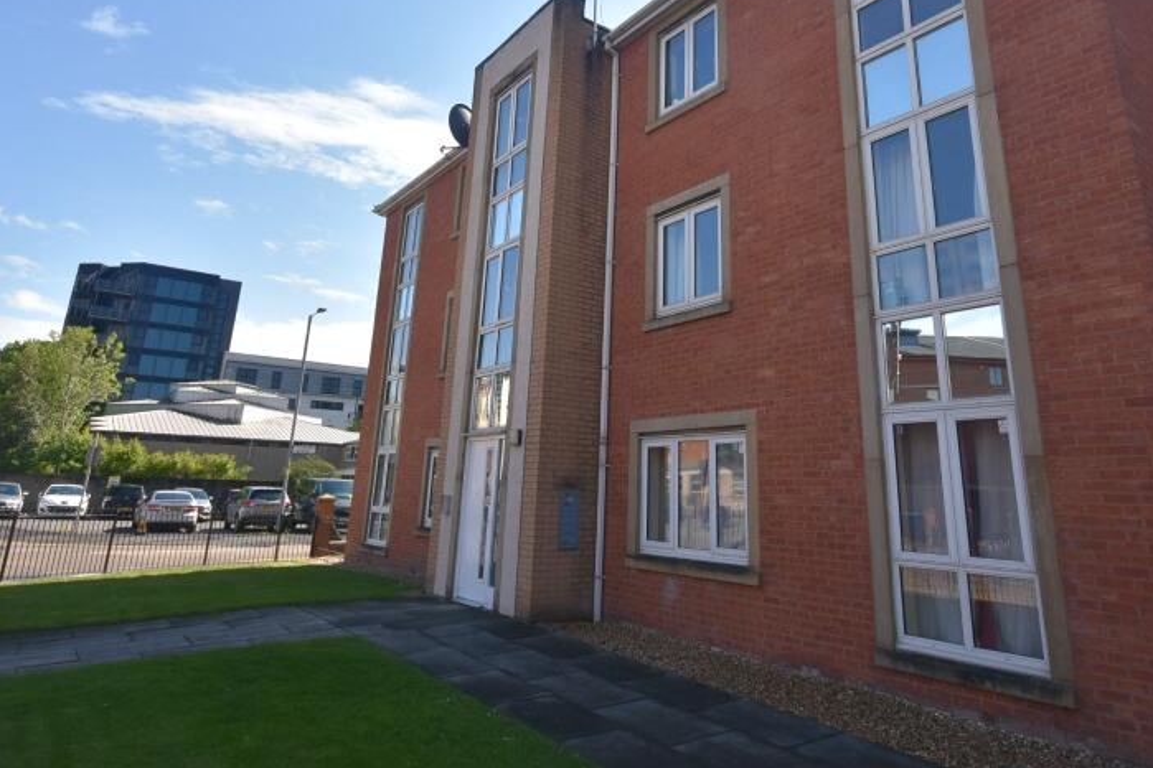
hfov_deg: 78.4
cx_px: 632
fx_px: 705
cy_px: 252
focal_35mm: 22
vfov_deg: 55.9
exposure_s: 1/500
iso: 320
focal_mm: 10
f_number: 8
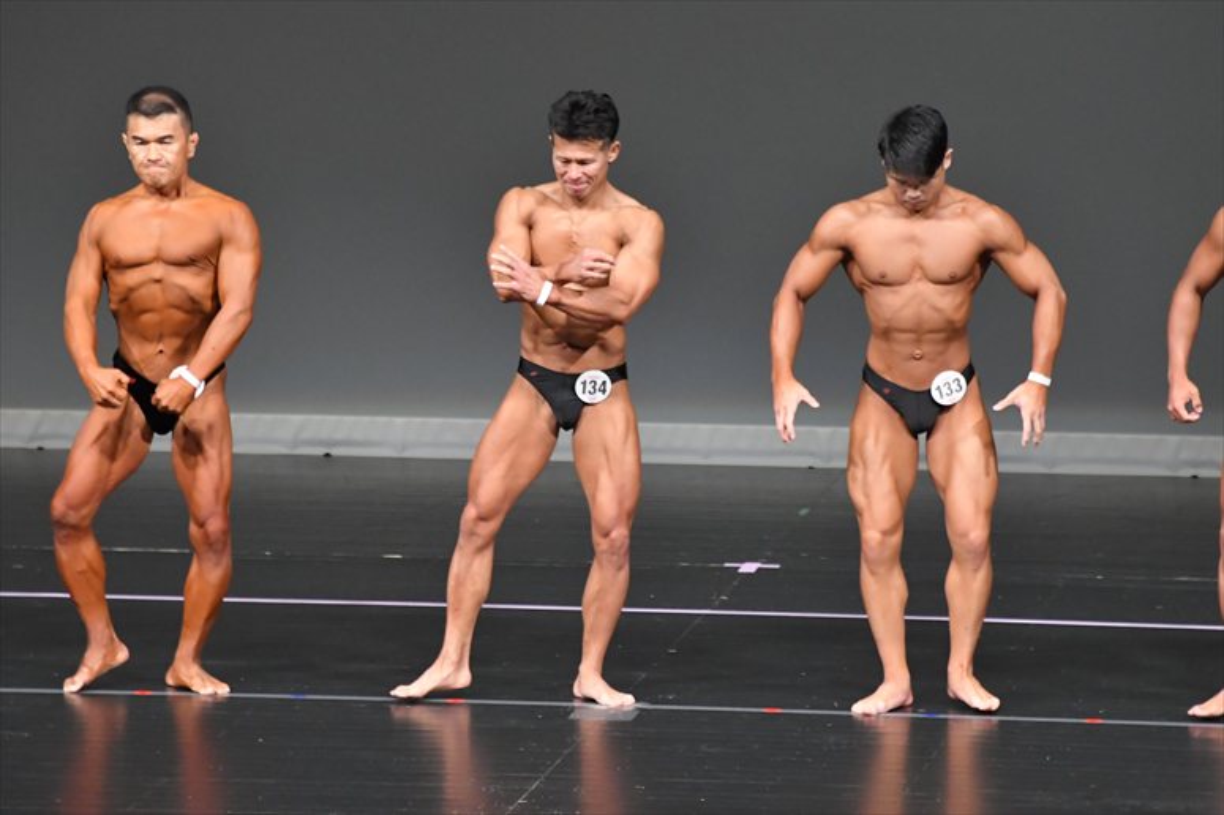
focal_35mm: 300
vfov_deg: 4.6
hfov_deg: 6.9
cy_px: 408
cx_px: 612
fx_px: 10195
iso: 5000
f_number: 5.6
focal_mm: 200
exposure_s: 1/400
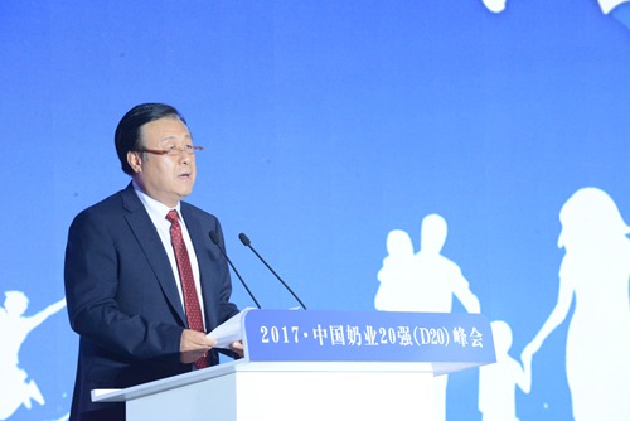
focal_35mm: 200
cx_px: 315
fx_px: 3502
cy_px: 210
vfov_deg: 6.9
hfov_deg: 10.3
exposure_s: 1/80
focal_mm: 200
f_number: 13
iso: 6400
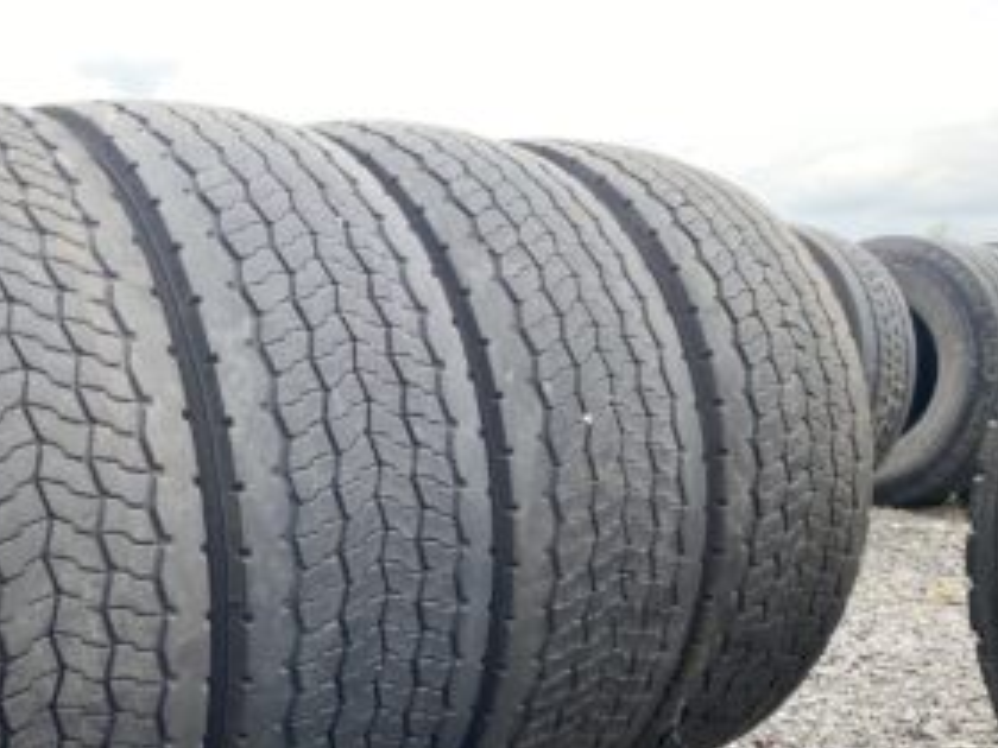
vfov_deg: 35.1
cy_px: 568
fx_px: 1153
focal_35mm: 40
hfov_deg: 45.2
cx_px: 253
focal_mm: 4.25
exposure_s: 1/276
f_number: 1.8
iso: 32
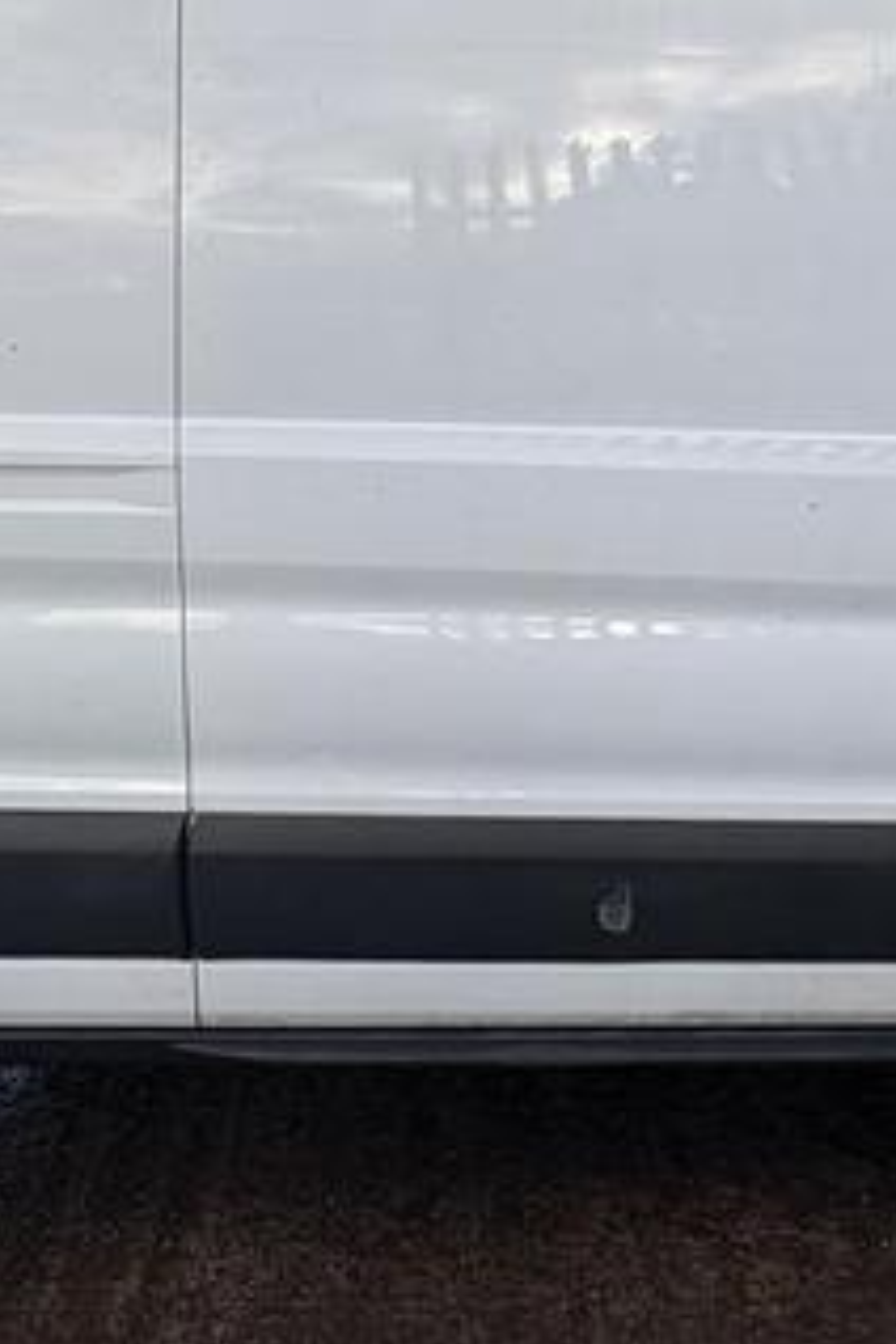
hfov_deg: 32.4
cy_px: 402
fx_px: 1531
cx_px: 321
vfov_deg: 46.3
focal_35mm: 41
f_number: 2.2
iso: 40
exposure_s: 1/687
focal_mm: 2.22
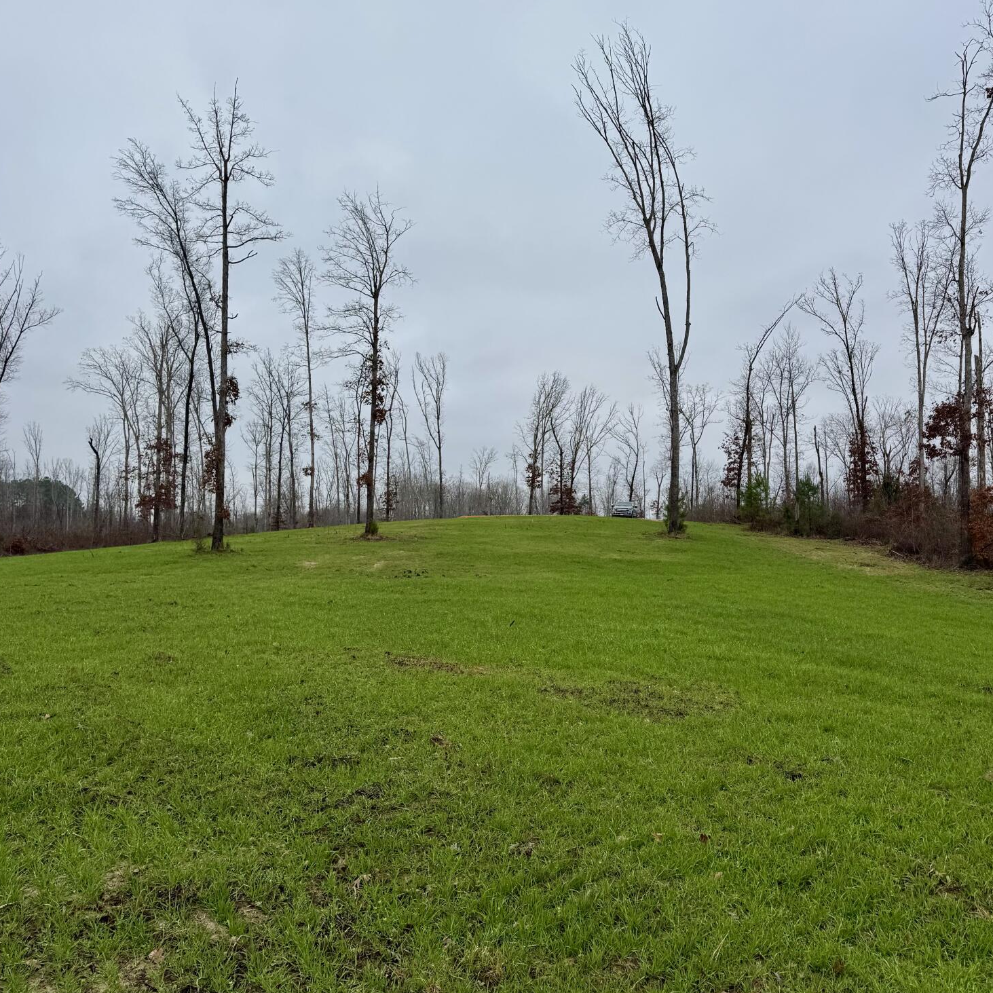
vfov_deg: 55.6
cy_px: 462
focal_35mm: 29
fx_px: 941
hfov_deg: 55.6
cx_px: 489
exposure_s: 1/832
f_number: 1.78
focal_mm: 6.76
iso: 80
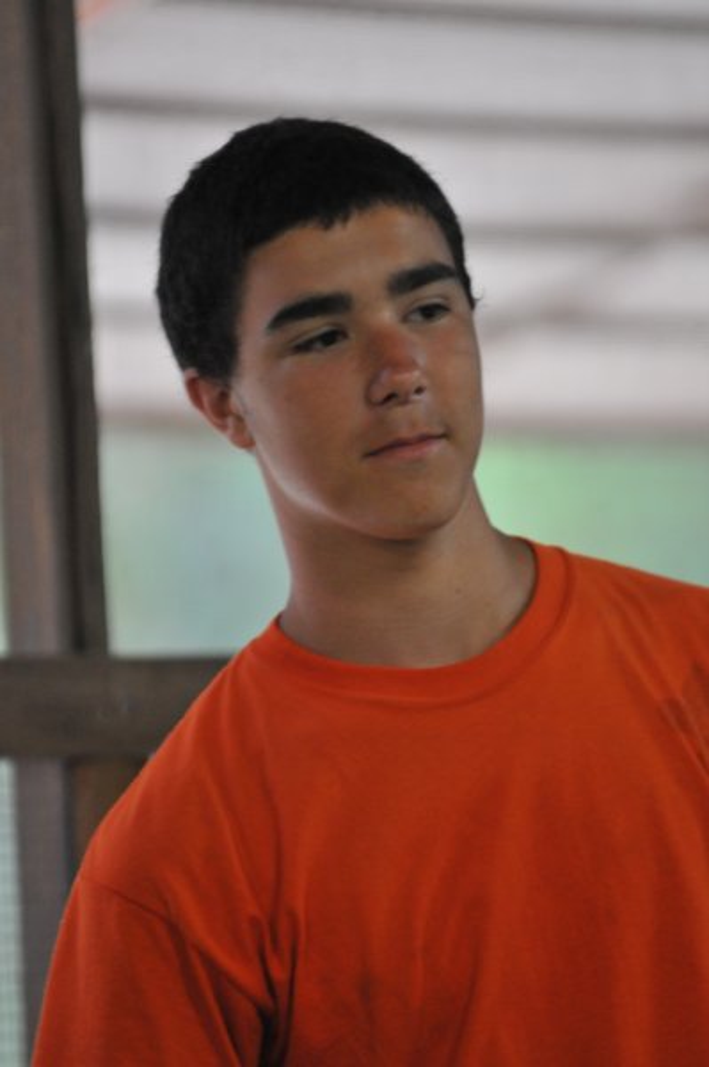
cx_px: 354
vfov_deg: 6.9
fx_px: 8877
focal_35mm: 300
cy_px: 534
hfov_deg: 4.6
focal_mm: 200
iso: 1600
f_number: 2.8
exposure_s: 1/125
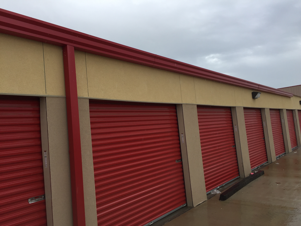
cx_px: 150
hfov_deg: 61.7
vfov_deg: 48.2
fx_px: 252
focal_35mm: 29
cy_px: 113
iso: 32
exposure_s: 1/760
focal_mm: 4.15
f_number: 2.2
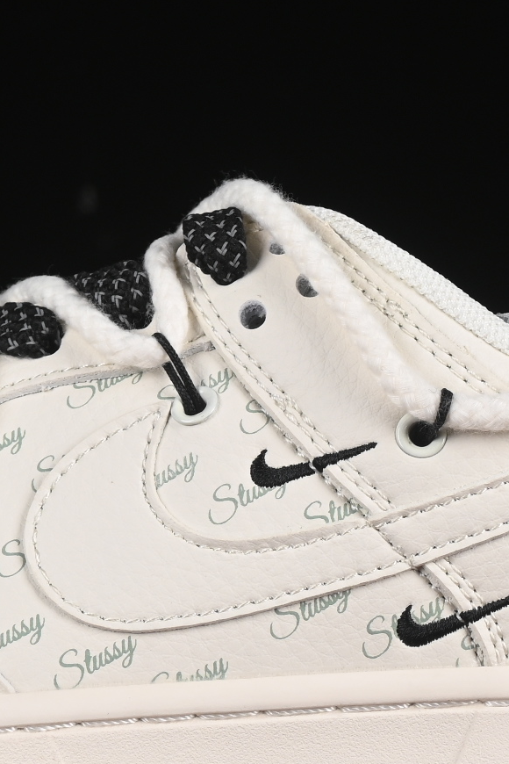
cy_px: 339
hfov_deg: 5.7
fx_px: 5090
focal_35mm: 240
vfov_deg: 8.6
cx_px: 111
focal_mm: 50
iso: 160
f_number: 8
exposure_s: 1/100
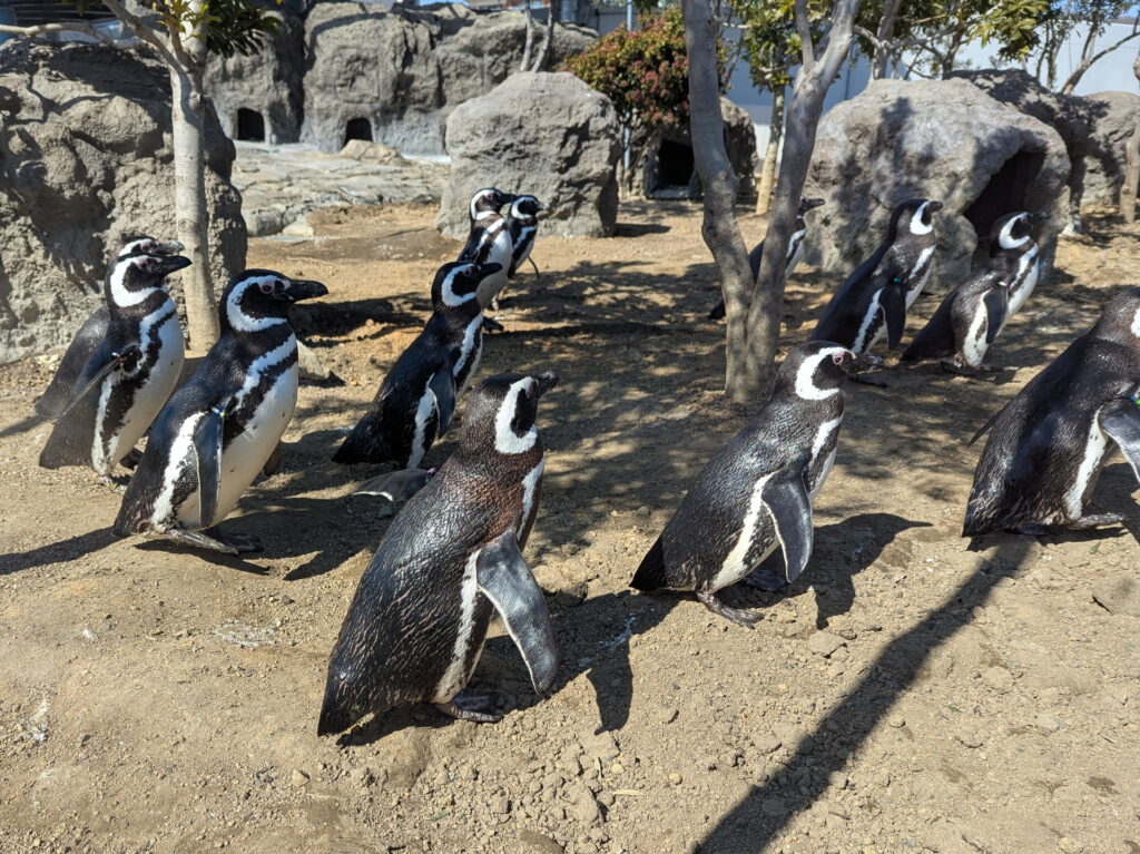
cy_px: 427
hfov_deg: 71.6
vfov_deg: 56.8
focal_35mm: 24
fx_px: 790
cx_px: 570
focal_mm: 6.81
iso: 41
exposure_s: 1/1332
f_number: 1.85
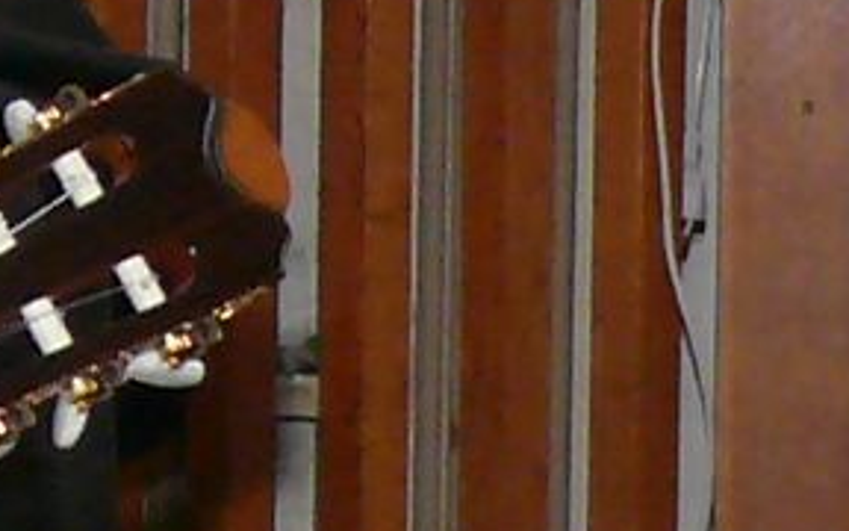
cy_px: 758
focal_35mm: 512
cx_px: -1294
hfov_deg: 4.0
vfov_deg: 2.6
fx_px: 11847
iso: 200
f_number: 3.2
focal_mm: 10.7
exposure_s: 1/125
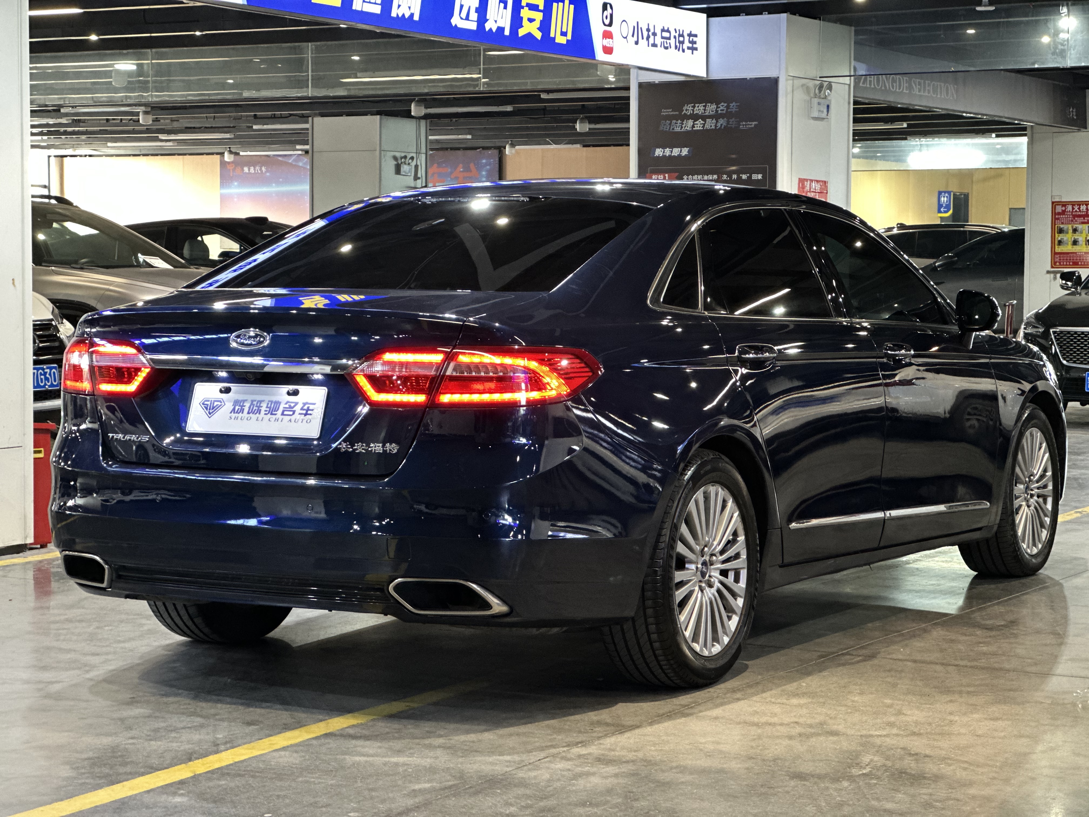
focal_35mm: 77
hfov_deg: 25.3
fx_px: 2422
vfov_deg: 19.1
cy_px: 408
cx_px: 544
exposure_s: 1/15
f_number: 2.8
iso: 500
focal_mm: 9
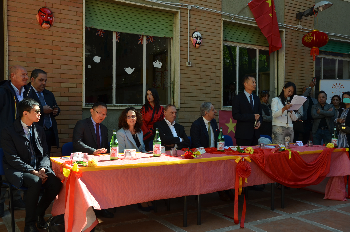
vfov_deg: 36.7
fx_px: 349
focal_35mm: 36
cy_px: 116
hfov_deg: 53.2
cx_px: 175
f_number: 8
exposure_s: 1/250
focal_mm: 24
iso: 280
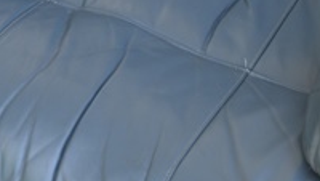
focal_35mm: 113
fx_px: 960
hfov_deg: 18.9
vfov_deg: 10.7
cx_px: 146
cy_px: -6
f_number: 5
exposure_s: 1/100
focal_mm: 24
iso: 400
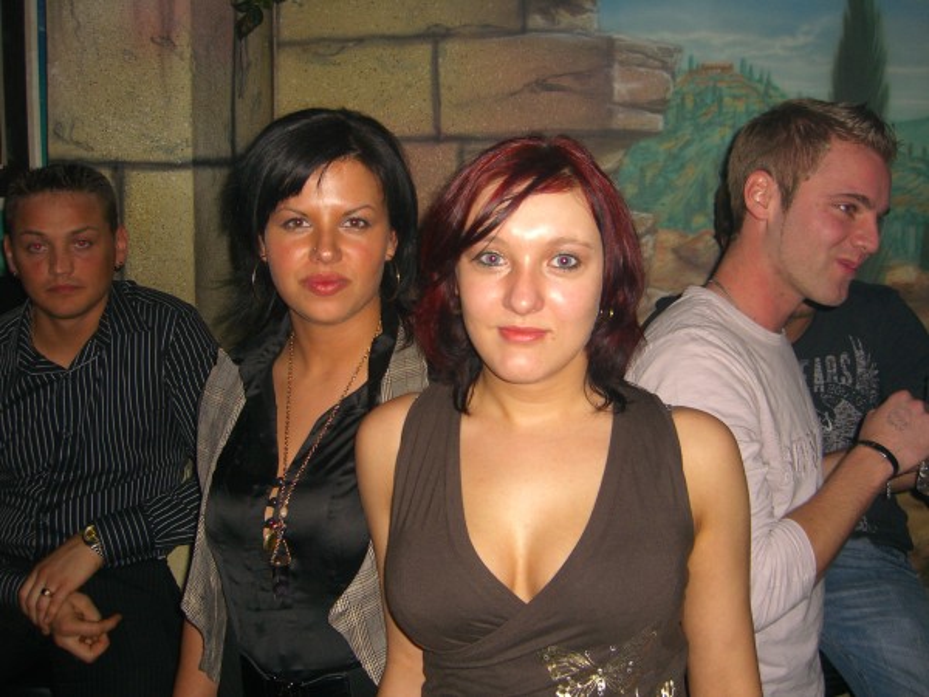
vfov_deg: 37.7
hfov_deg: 49.0
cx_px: 464
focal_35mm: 38
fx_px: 1020
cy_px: 348
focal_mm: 7.9
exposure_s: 1/60
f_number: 2.8
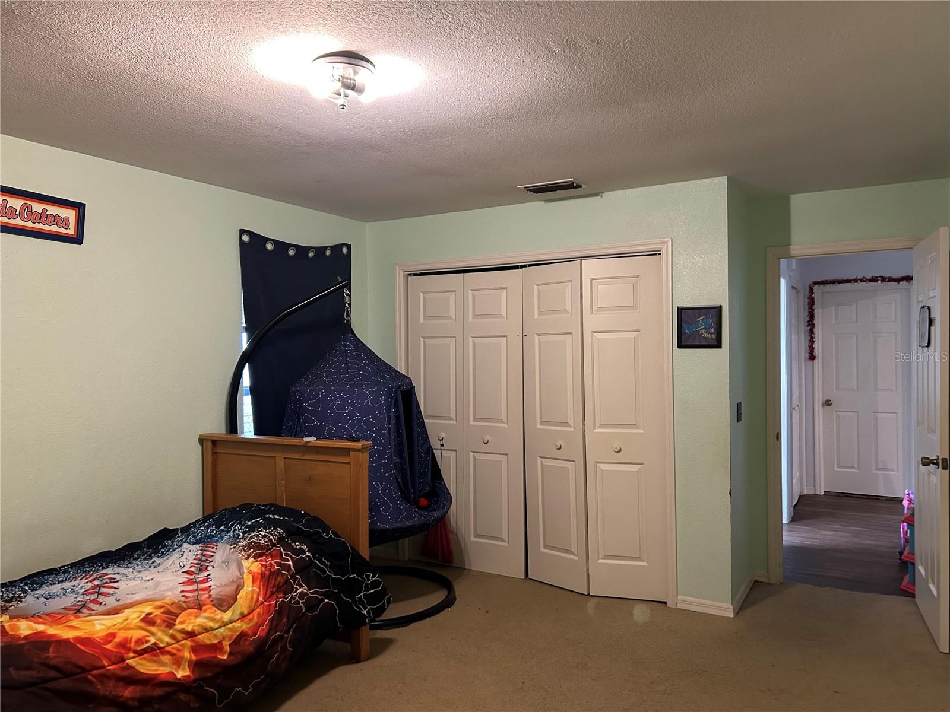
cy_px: 356
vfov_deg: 53.1
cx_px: 475
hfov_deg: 67.3
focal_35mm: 26
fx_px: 714
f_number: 1.5
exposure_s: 1/40
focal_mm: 5.7
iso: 400
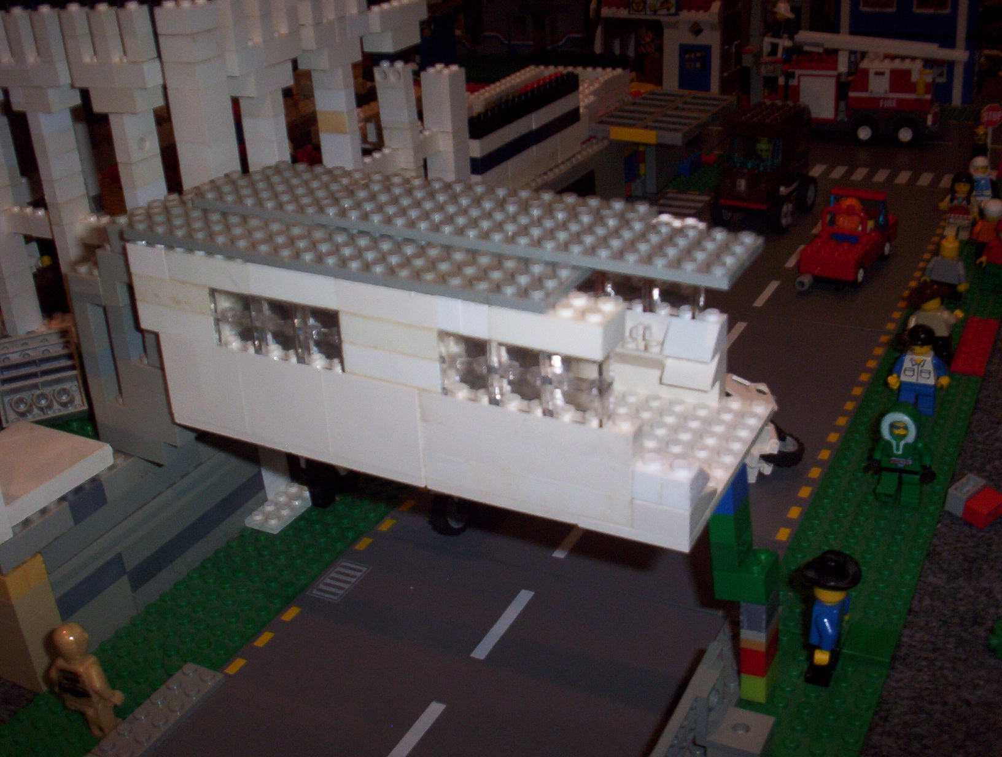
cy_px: 378
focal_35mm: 39
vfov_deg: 37.0
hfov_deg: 47.8
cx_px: 501
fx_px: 1132
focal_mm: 6
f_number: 4.5
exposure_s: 1/30
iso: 140
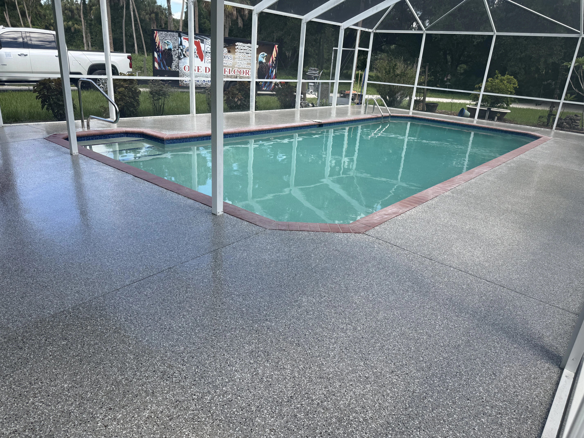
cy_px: 219
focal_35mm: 24
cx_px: 292
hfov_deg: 71.6
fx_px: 405
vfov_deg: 56.8
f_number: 1.78
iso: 80
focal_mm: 6.76
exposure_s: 1/878
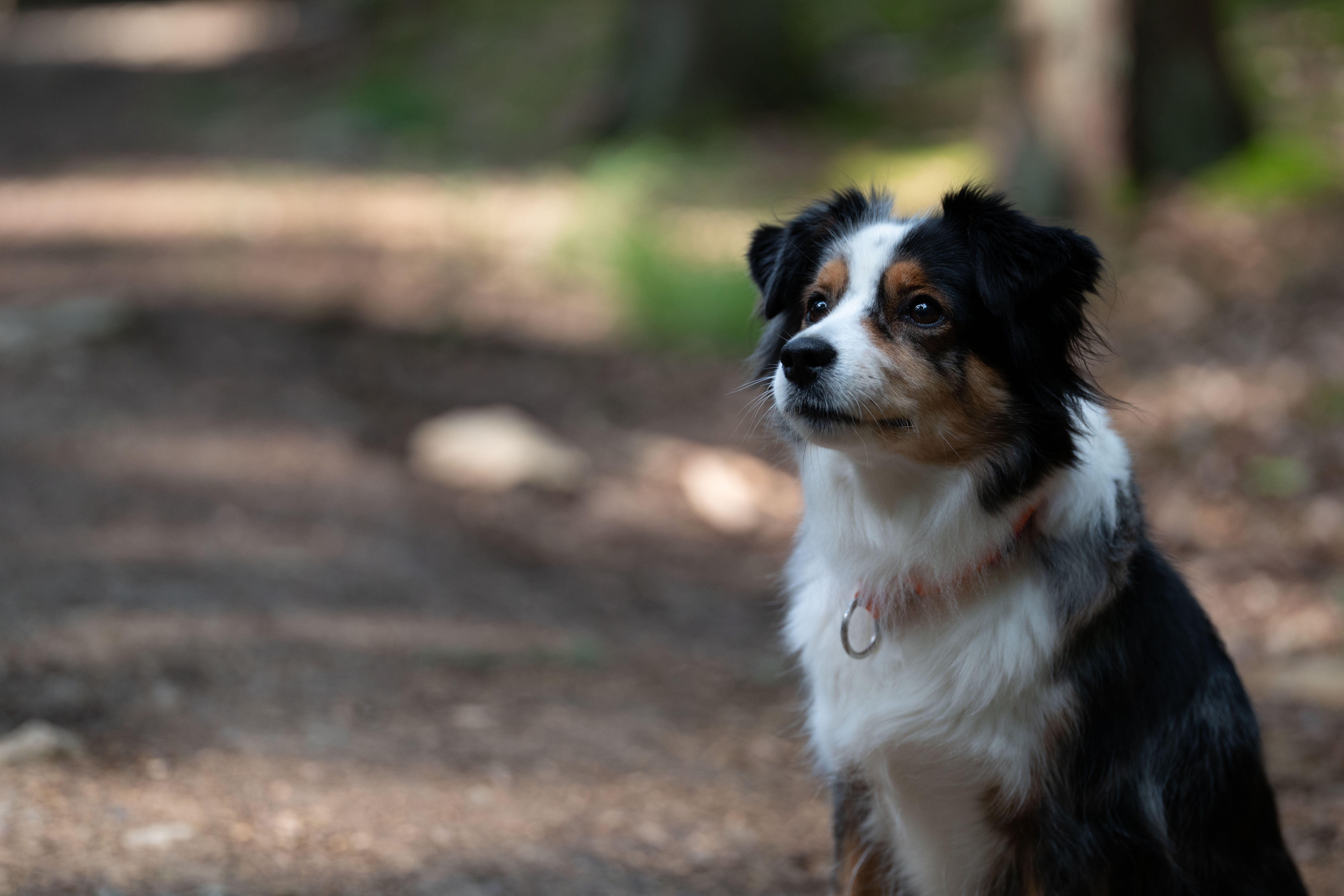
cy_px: 452
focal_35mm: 106
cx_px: 675
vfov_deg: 12.9
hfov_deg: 19.3
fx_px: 3957
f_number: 2.8
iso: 800
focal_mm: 105
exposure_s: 1/1000
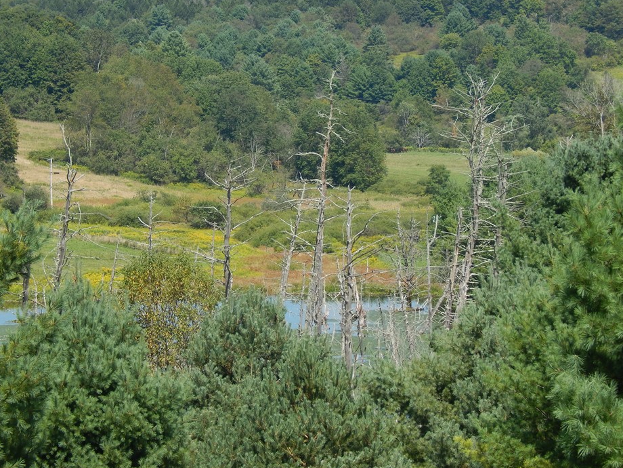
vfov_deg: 9.4
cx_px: 298
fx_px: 2844
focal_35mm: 158
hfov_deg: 12.5
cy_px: 225
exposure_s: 1/500
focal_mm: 25.3
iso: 125
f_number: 4.9
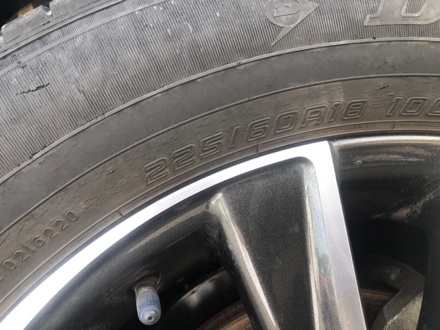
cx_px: 220
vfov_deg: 49.7
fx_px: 356
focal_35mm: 28
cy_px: 165
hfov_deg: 63.4
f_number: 1.8
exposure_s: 1/120
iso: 32
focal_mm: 3.99
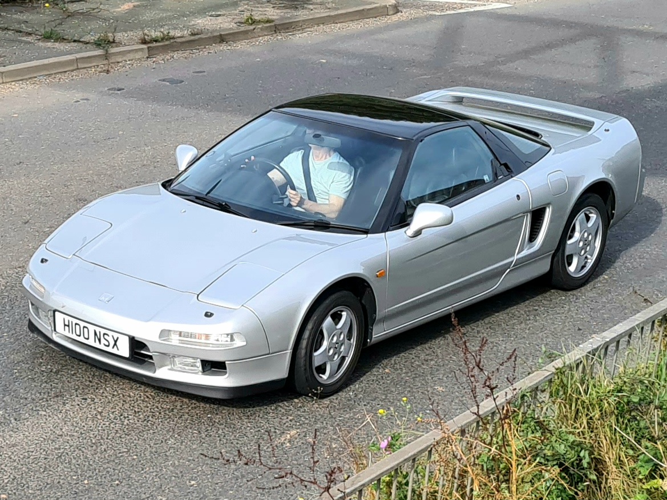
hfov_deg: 67.3
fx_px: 501
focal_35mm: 26
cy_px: 250
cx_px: 334
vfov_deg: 53.1
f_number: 1.8
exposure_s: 1/1250
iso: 50
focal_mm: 5.4
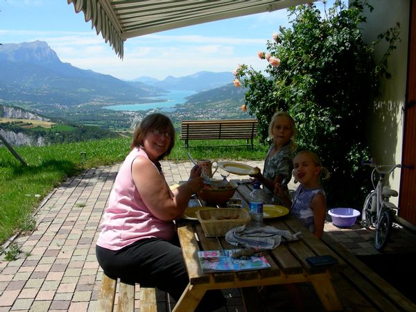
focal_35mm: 38
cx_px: 208
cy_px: 156
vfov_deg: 37.7
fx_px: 457
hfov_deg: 49.0
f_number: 4
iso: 50
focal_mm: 6.3
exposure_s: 1/550
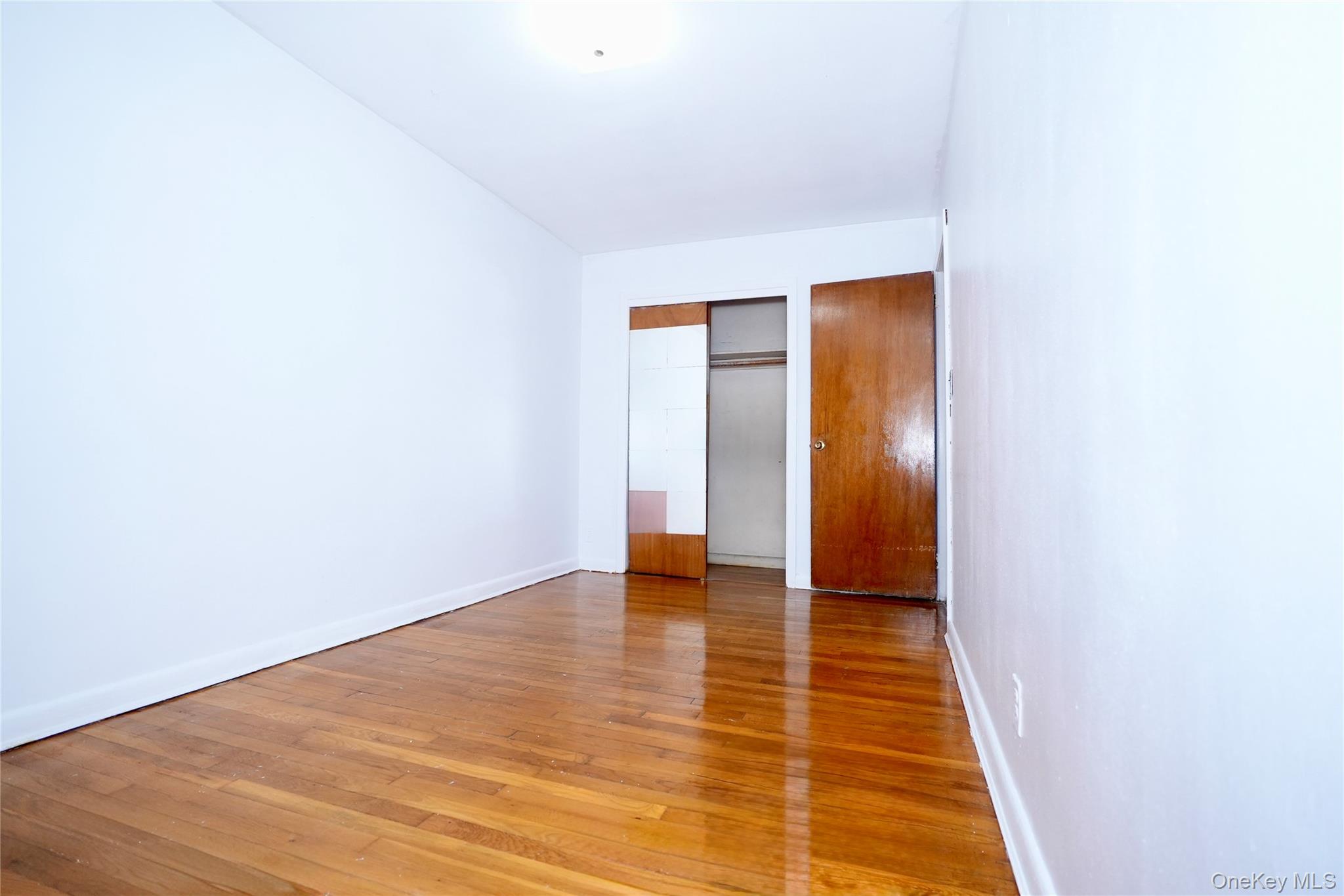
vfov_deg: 73.7
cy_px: 448
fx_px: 597
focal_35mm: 16
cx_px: 672
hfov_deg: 96.7
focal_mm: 11
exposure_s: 1/320
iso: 500
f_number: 1.8
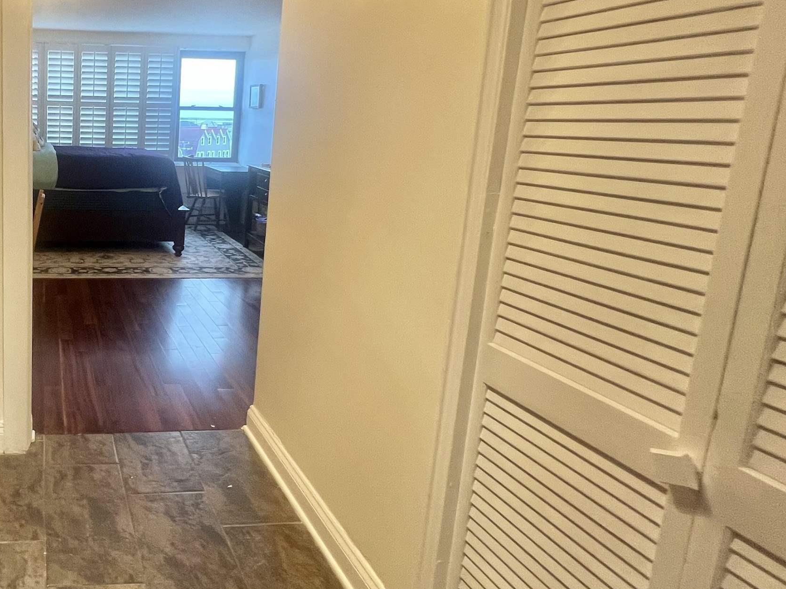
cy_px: 210
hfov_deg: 61.1
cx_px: 86
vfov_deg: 55.9
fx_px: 545
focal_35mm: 24
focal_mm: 1.57
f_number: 1.8
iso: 160
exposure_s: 1/60
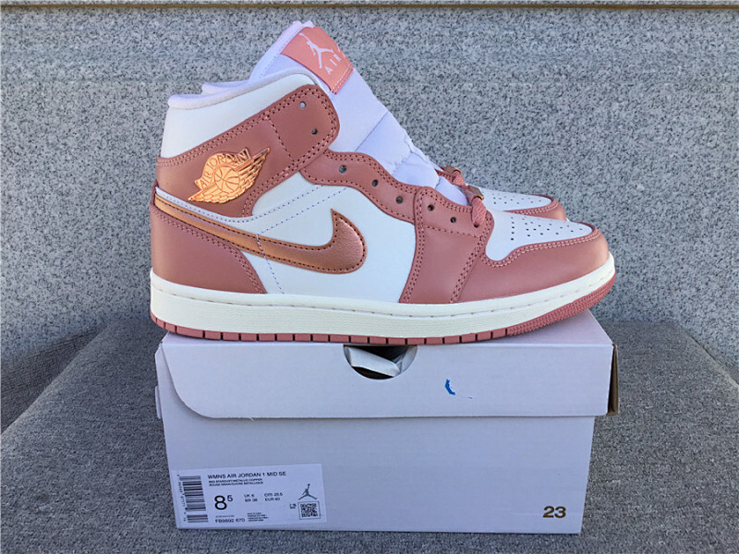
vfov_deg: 45.4
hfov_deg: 58.4
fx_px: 662
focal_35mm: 31
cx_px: 370
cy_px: 277
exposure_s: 1/566
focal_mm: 3.3
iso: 25
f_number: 2.4
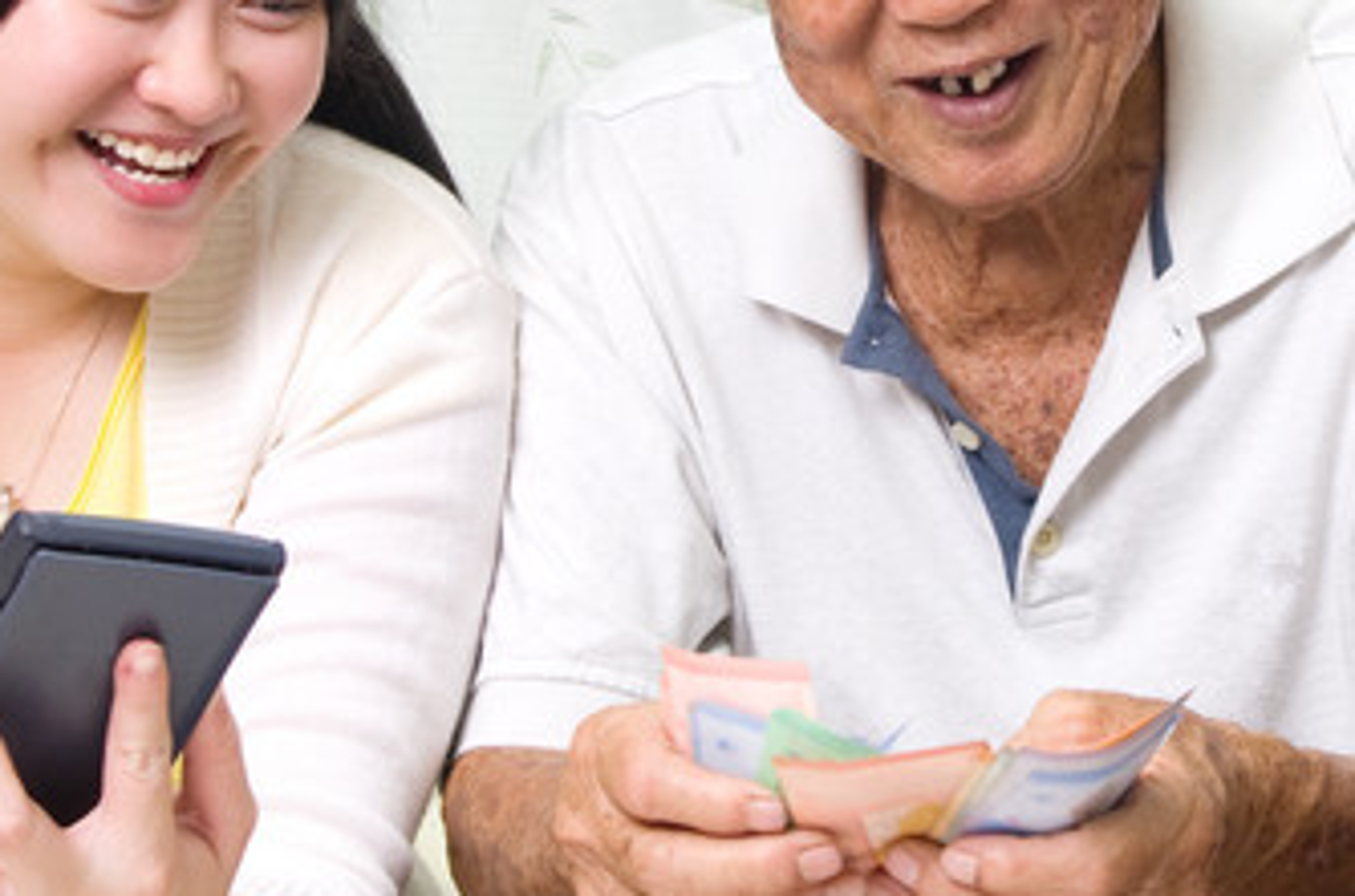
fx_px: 6571
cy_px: 174
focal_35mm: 175
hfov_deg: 11.8
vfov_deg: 7.8
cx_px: 933
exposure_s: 1/160
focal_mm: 38
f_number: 8
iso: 200
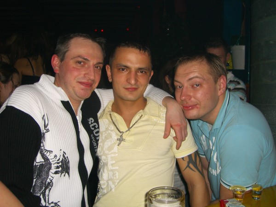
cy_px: 104
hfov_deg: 49.0
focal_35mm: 38
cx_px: 138
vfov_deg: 37.7
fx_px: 303
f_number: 2.8
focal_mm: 7.9
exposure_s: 1/60
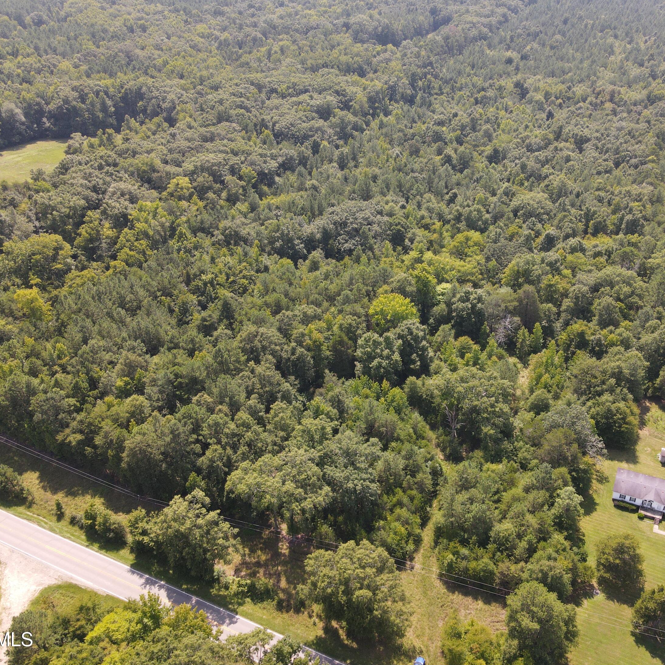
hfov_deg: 54.6
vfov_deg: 55.6
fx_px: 630
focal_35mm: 29
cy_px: 330
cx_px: 436
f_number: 2.8
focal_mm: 4.5
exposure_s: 1/15
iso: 190
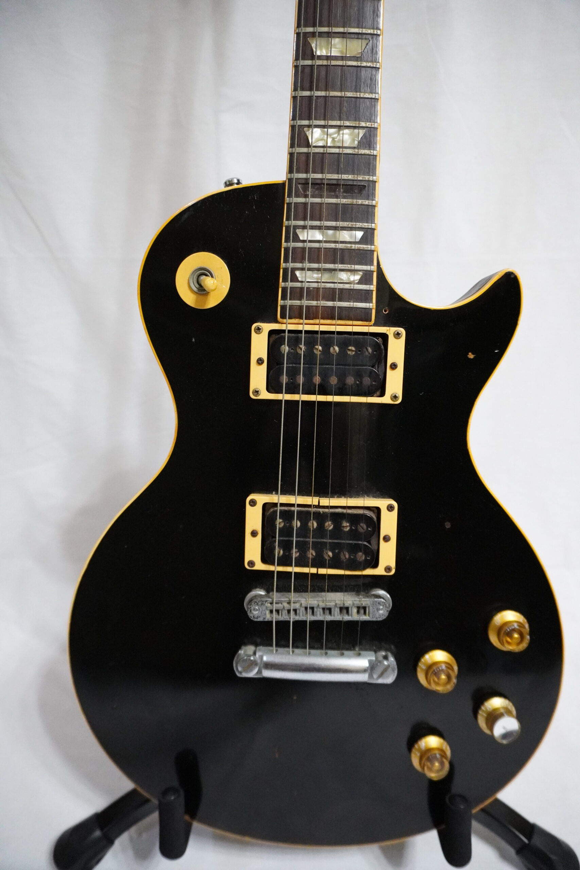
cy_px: 435
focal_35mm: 24
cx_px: 290
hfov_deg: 53.1
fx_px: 580
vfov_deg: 73.7
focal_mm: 16
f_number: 3.5
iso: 6400
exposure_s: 1/160
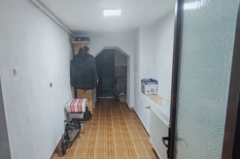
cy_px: 96
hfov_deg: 66.9
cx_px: 97
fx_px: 180
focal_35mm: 27
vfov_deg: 47.5
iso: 160
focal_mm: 1.96
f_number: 2.2
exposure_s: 1/33
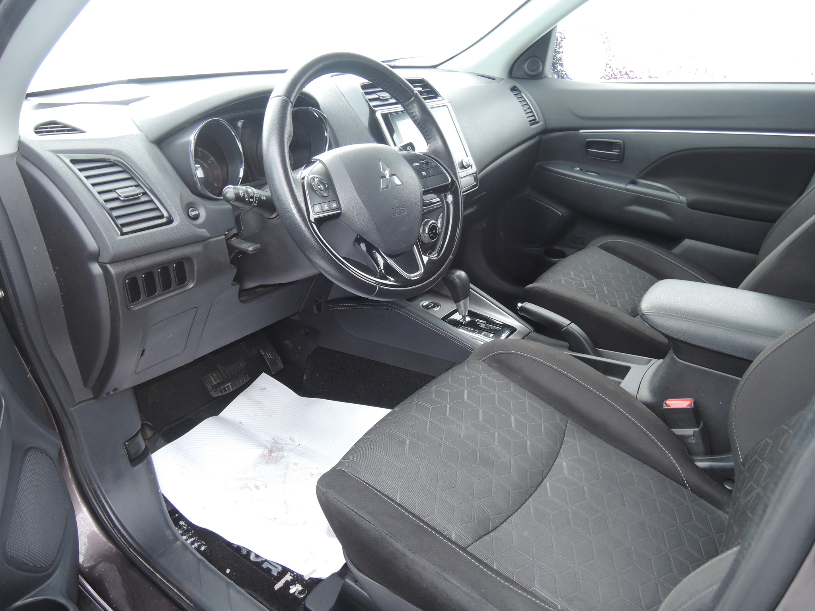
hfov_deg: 71.6
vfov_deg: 56.8
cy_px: 306
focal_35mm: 24
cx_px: 408
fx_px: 565
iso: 125
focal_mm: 5.1
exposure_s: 1/40
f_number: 2.8
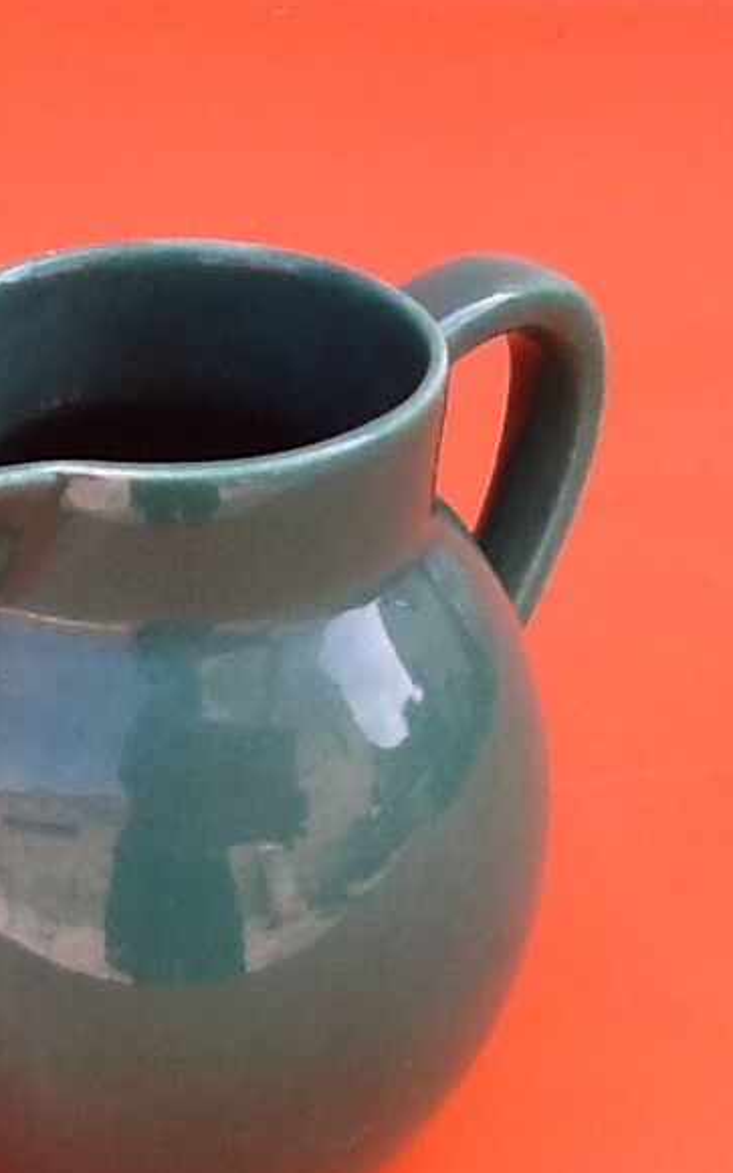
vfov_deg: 26.8
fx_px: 2462
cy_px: 684
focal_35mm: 77
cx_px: 186
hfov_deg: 16.8
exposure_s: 1/248
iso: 40
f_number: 2.4
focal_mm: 2.03
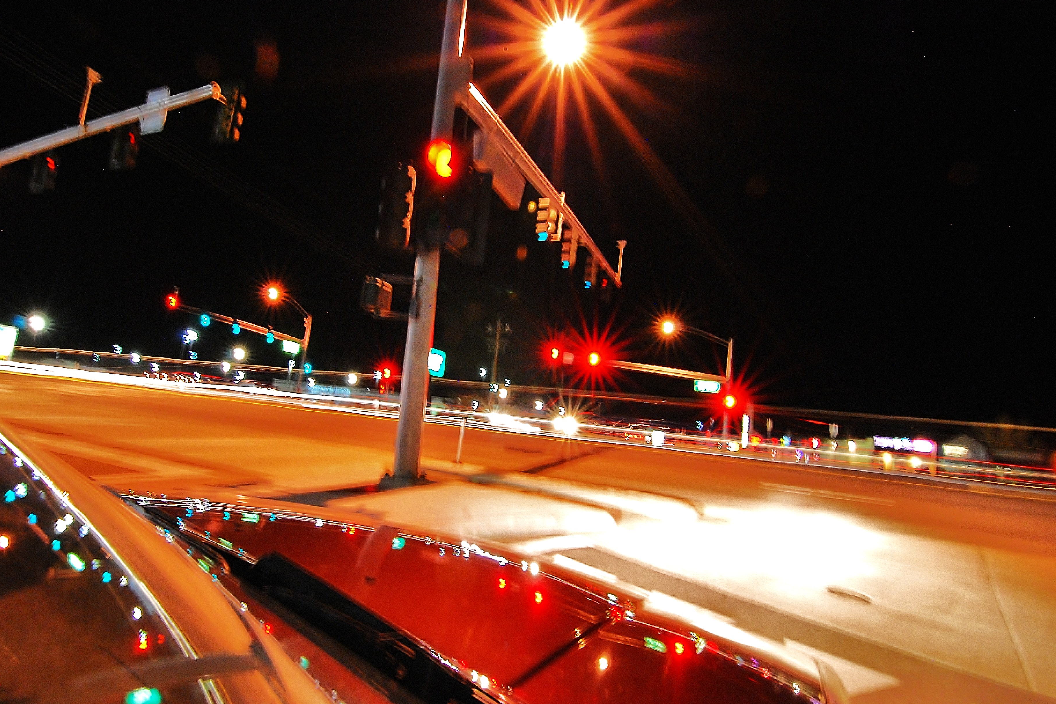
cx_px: 497
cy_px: 357
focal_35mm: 18
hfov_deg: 91.4
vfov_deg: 68.8
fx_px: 514
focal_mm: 11
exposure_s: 6.4
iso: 800
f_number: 13
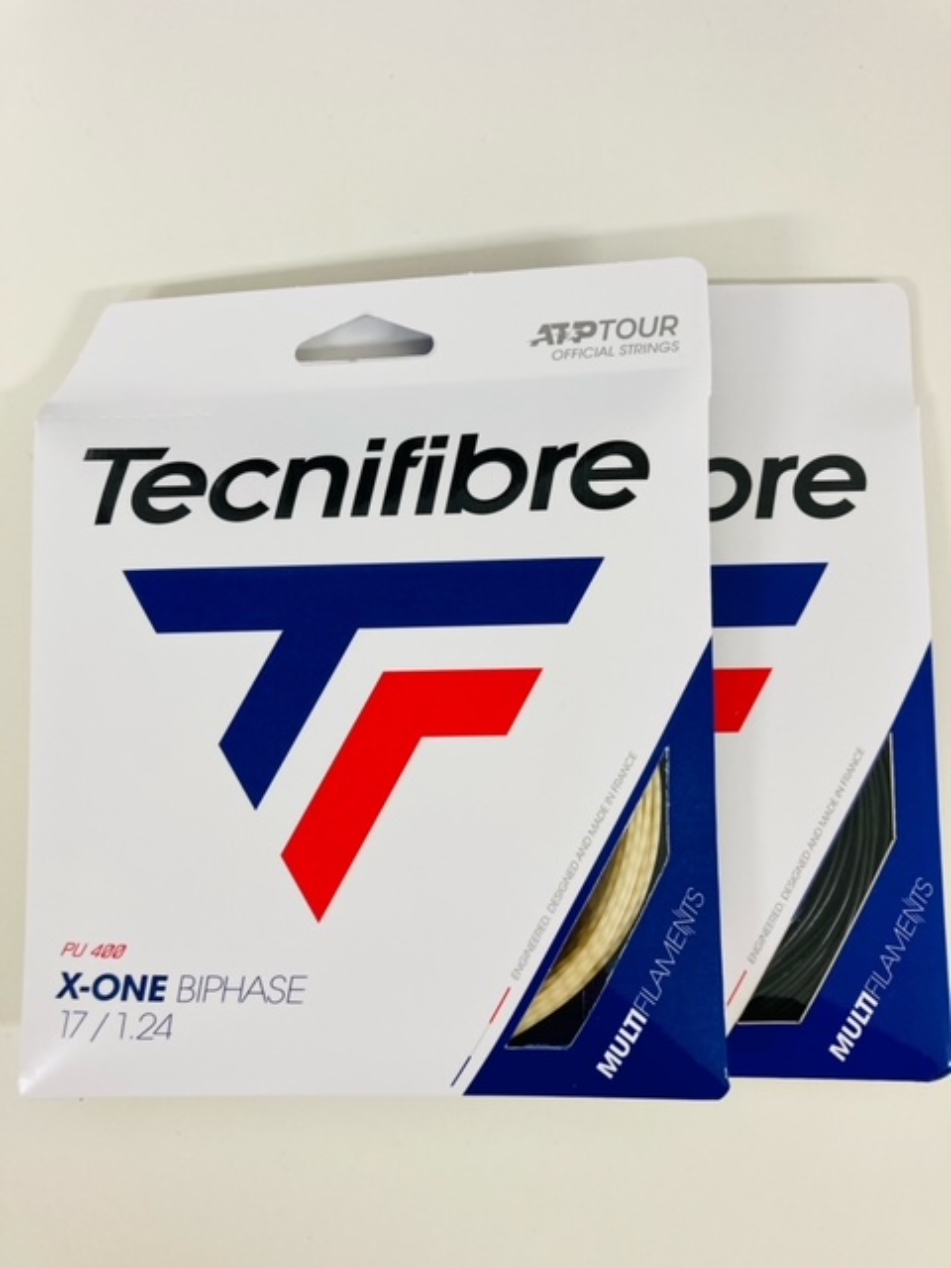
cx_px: 476
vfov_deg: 63.4
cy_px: 634
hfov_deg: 49.7
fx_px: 1026
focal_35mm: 28
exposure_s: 1/60
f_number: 1.8
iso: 64
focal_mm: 3.99
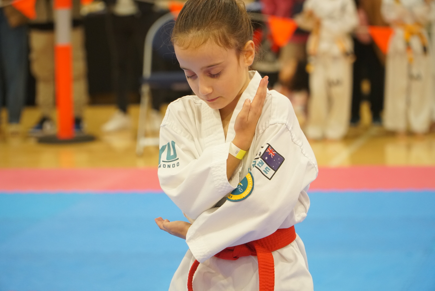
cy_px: 146
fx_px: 1868
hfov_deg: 13.3
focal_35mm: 154
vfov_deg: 8.9
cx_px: 218
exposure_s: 1/200
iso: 1600
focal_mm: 103
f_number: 4
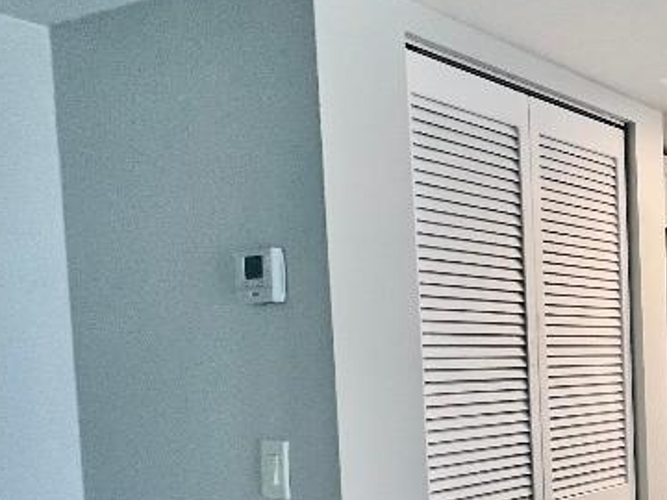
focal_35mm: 37
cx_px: 926
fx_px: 713
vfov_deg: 37.5
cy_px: 391
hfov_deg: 32.4
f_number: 1.8
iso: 250
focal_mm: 1.57
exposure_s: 1/120
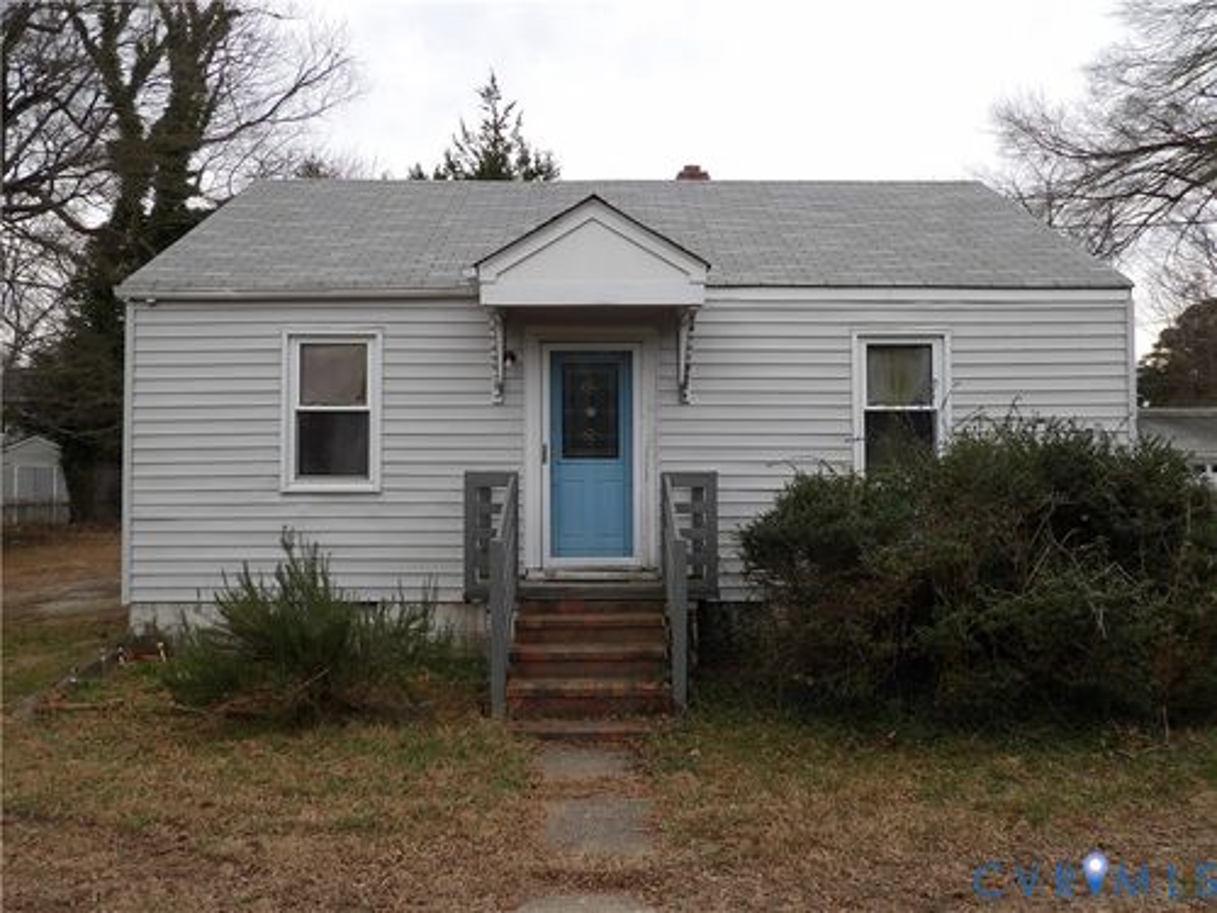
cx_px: 608
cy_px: 456
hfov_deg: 63.4
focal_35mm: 28
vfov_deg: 49.7
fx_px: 984
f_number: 3.4
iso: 100
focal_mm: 5
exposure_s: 1/268
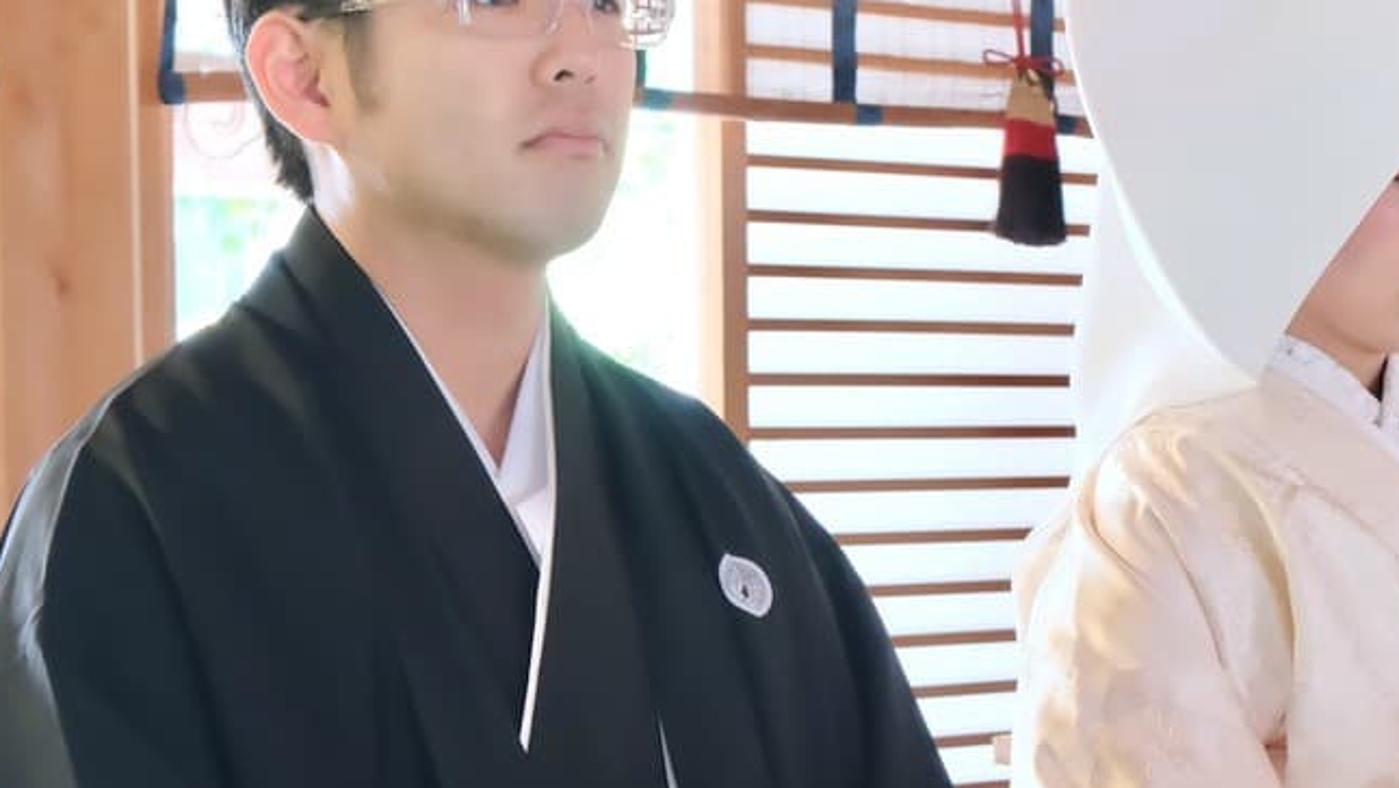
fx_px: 3377
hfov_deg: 23.0
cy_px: 658
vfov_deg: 13.2
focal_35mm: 91
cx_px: 1152
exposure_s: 1/60
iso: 3200
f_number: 5.6
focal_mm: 26
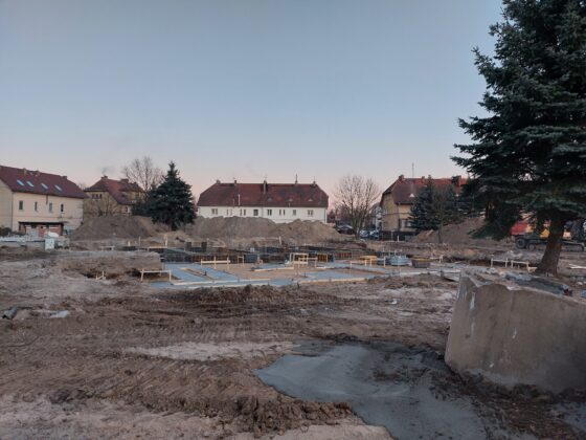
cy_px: 220
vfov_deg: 56.8
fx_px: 406
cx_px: 293
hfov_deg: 71.6
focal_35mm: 24
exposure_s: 1/50
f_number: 1.8
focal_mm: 5.23
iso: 32
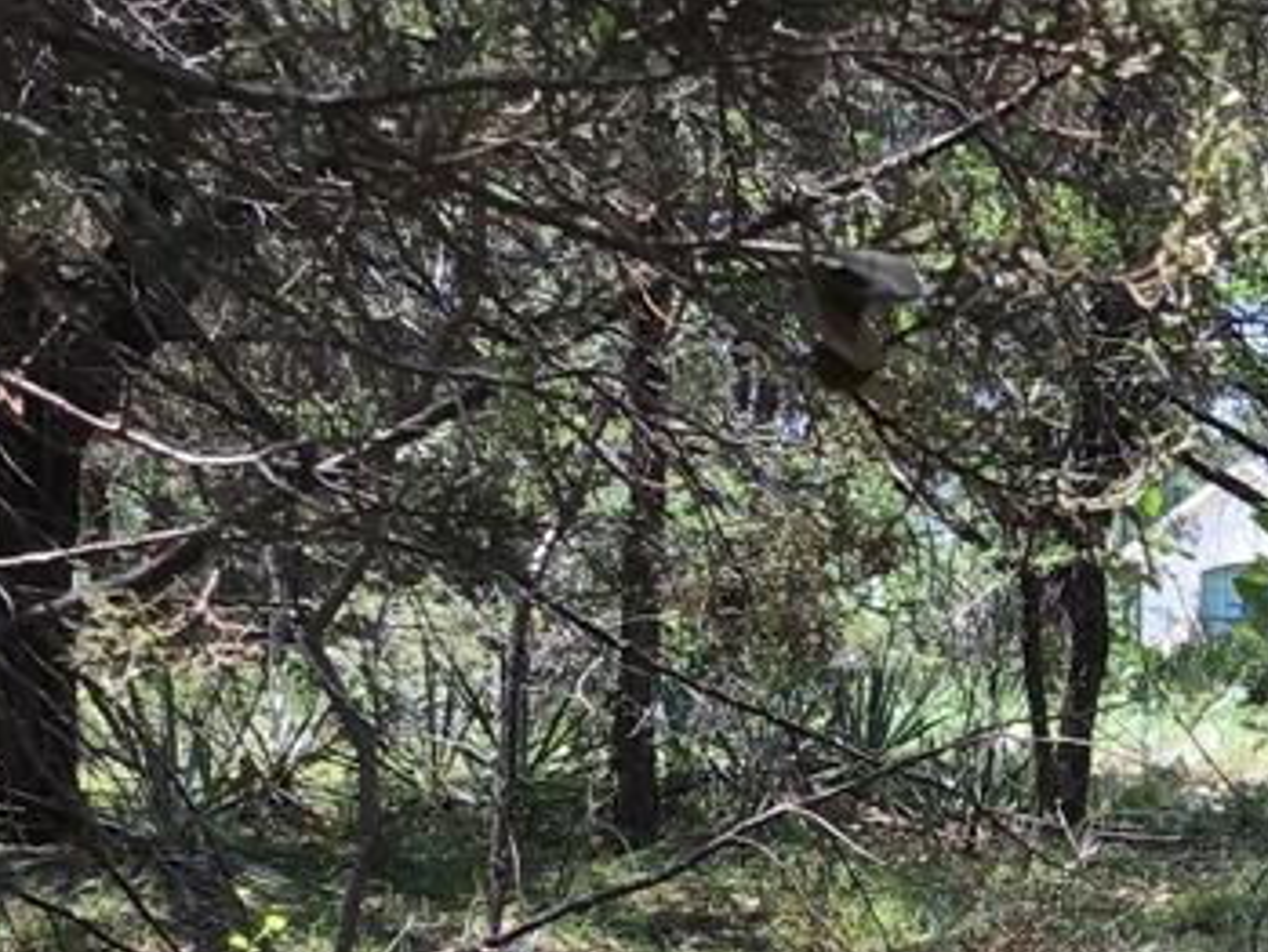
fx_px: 3335
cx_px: 1232
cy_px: 1272
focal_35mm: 91
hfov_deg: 20.9
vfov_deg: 15.4
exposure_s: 1/174
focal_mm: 3.3
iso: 25
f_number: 2.4
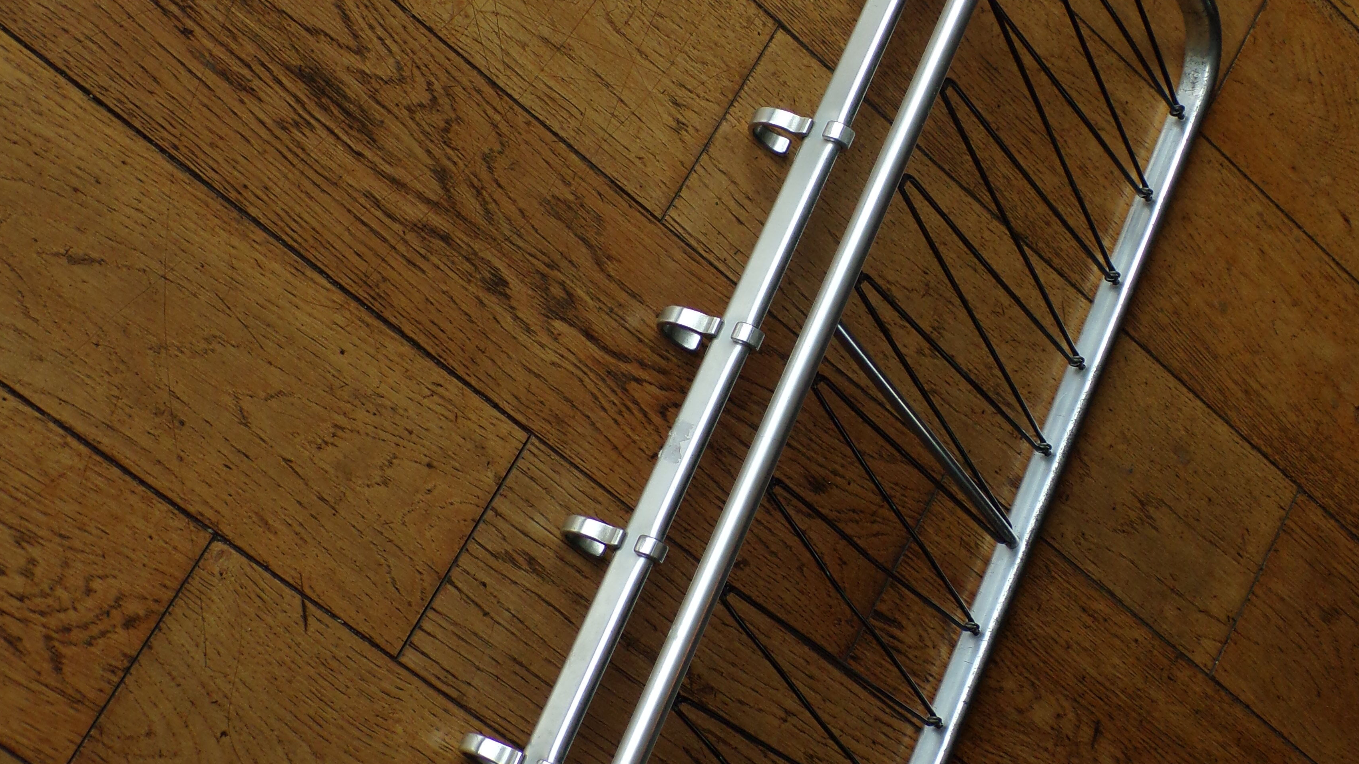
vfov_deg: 19.4
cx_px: 680
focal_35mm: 62
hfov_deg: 33.8
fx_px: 2234
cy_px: 397
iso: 141
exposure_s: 1/34
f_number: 3.4
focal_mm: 7.6
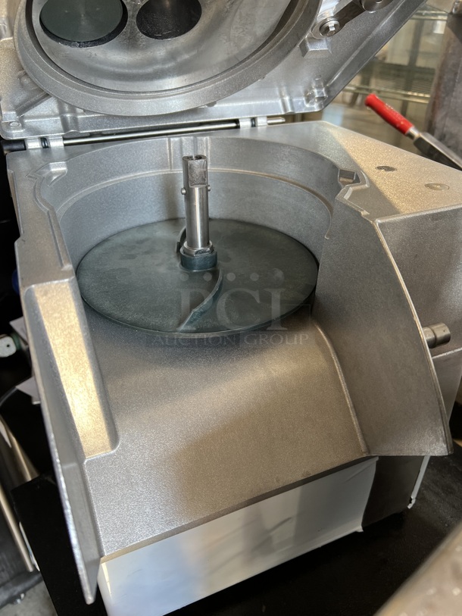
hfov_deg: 53.1
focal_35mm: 26
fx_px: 463
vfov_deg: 67.3
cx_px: 231
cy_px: 308
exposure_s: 1/60
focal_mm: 5.7
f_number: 1.5
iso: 80
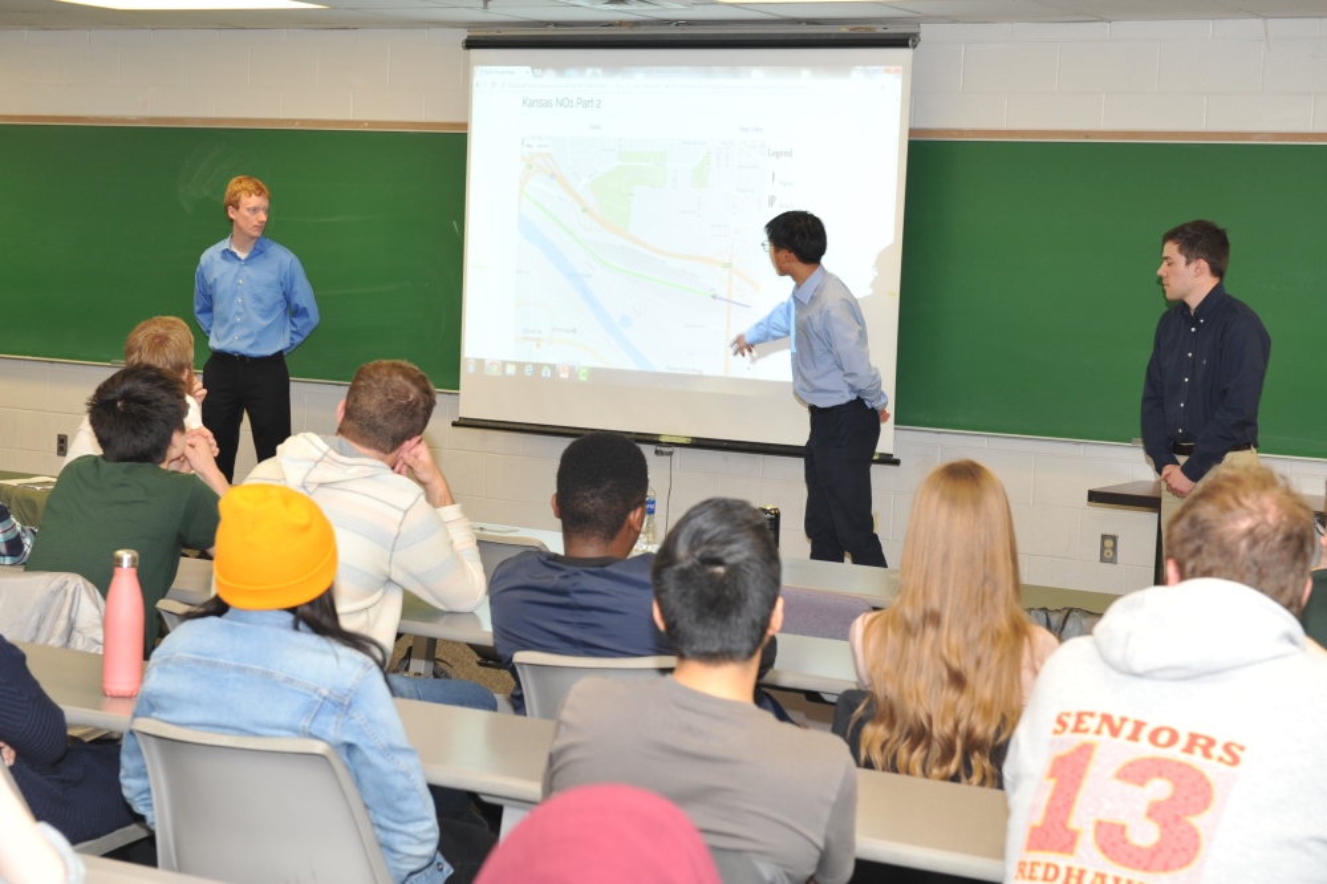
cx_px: 664
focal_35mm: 70
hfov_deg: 28.9
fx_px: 2579
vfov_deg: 19.4
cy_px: 442
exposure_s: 1/60
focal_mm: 70
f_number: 7.1
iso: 1000
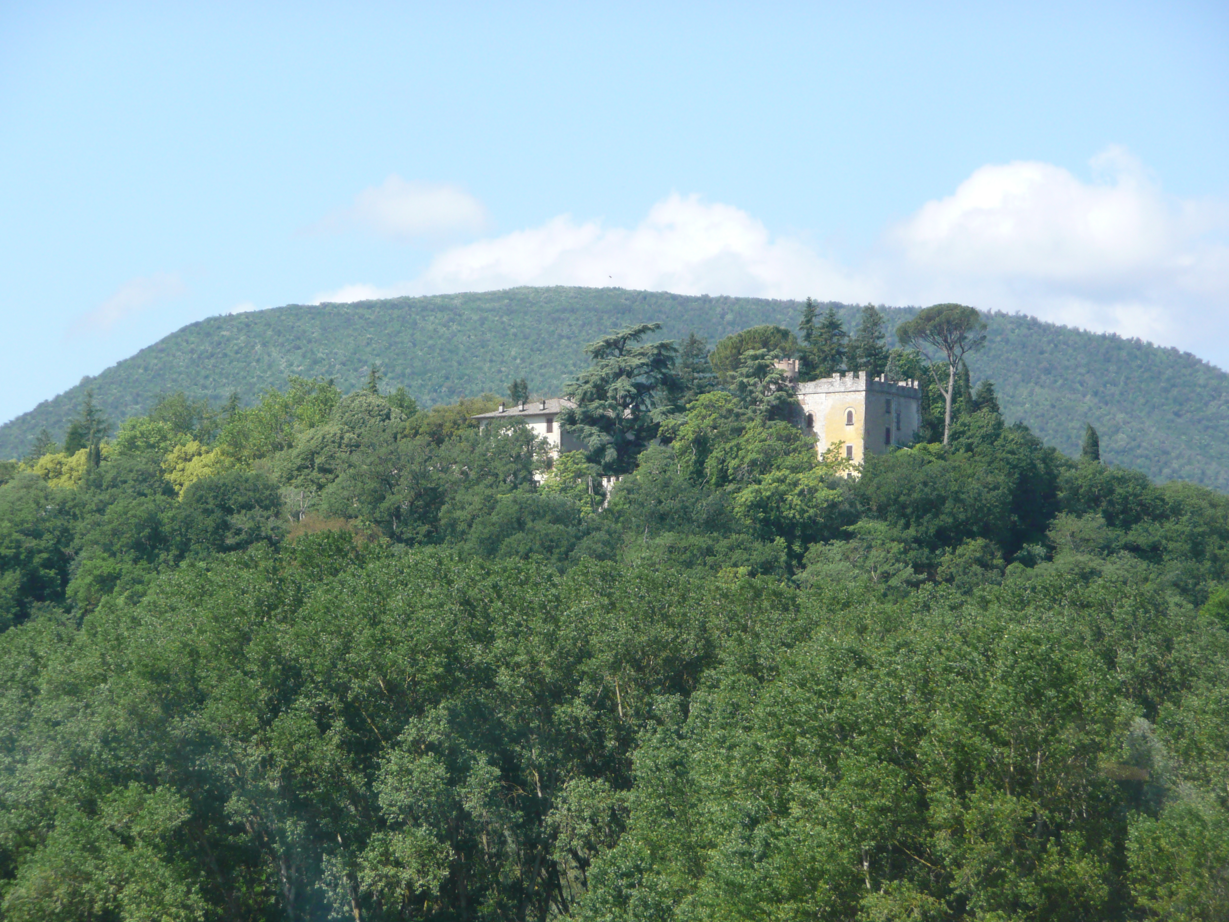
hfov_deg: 12.5
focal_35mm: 158
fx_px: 5610
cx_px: 614
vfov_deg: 9.4
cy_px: 461
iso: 160
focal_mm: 26
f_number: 4.8
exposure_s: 1/250
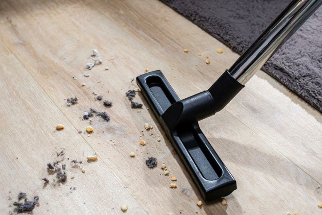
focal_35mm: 51
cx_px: 155
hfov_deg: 38.9
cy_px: 118
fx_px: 456
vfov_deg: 26.5
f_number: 5
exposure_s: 1/200
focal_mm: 35
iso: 100
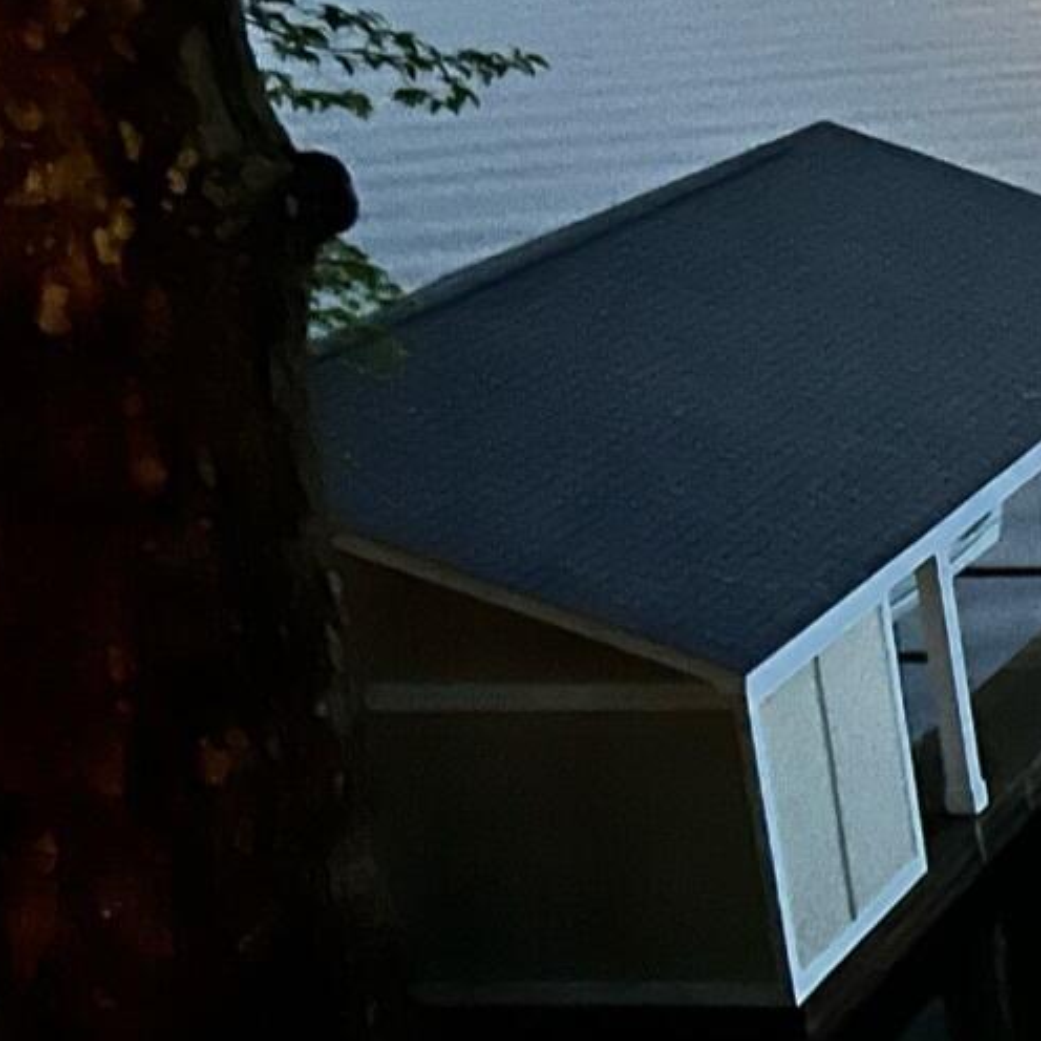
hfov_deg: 14.9
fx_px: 3232
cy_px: 424
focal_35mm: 95
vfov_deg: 18.3
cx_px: 2087
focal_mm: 5.7
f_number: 1.5
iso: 1000
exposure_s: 1/9
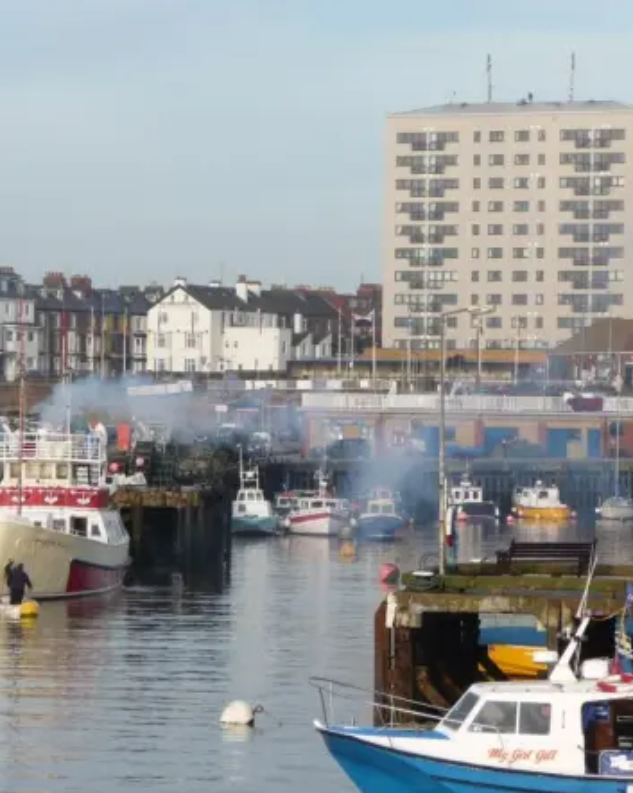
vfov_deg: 10.3
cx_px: 308
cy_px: 400
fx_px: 4384
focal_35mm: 187
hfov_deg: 8.3
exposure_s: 1/320
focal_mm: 24.1
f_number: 4.8
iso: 100
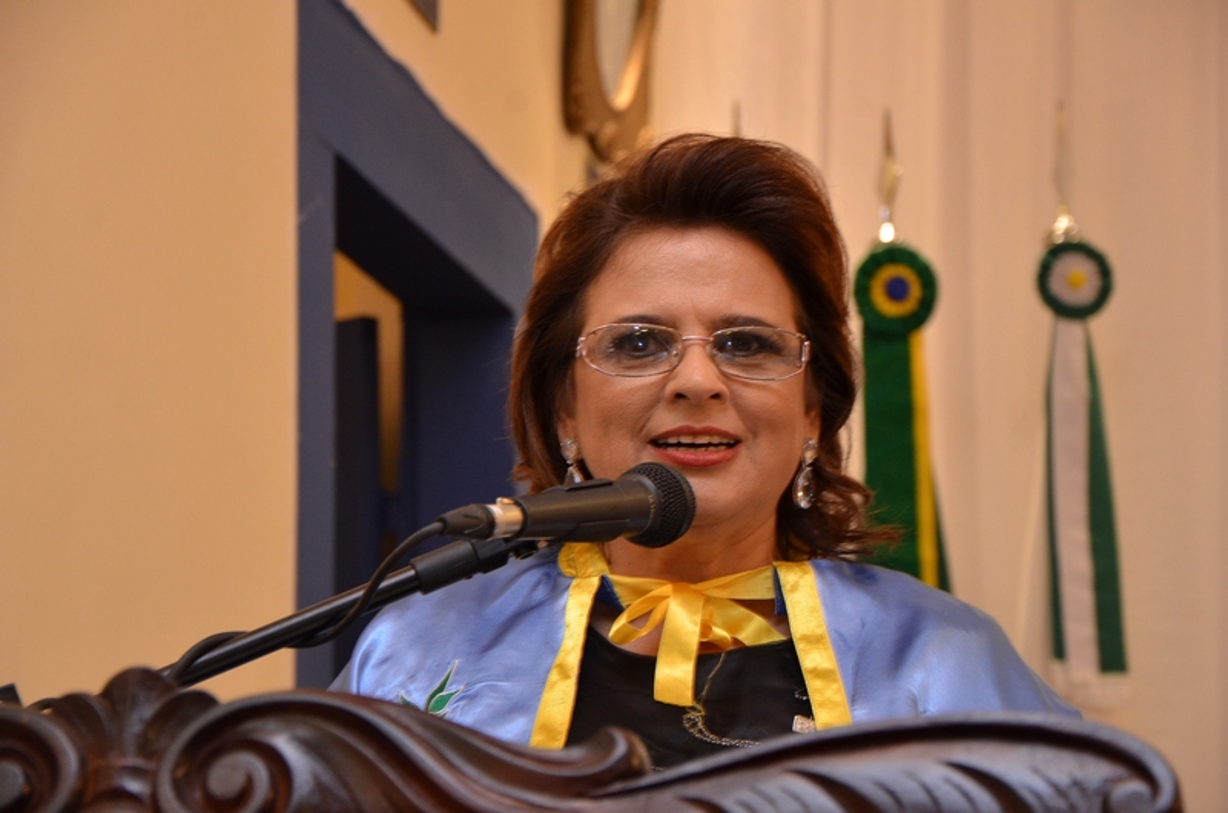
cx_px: 614
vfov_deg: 12.1
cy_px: 406
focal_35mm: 112
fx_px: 3830
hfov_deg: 18.2
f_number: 5.3
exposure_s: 1/60
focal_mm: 75
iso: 800
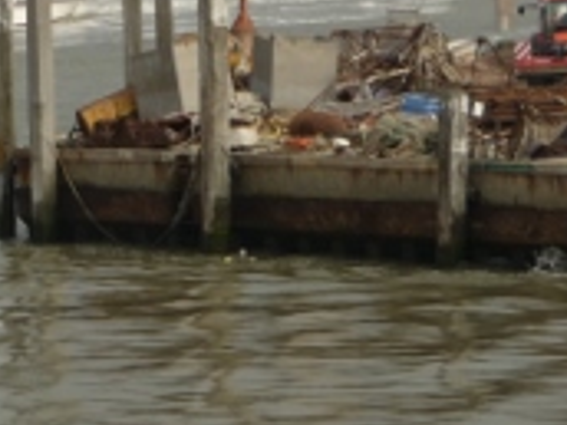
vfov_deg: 4.3
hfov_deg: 5.8
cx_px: 69
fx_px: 5585
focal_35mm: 341
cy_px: -59
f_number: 4.8
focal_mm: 25.2
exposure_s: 1/1000
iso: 100
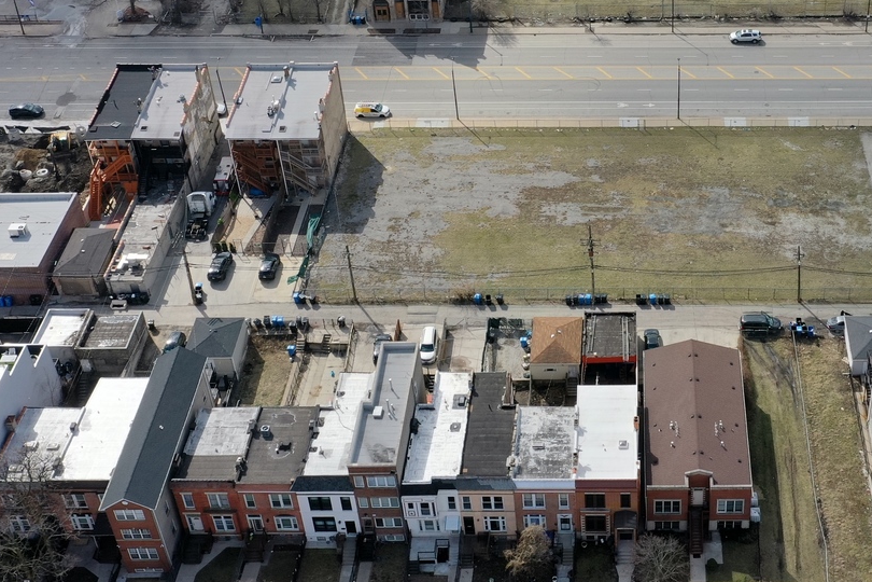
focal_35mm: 56
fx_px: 1356
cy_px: 172
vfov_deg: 24.0
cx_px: 645
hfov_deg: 34.9
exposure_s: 1/500
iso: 100
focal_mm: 10.26
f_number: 5.6
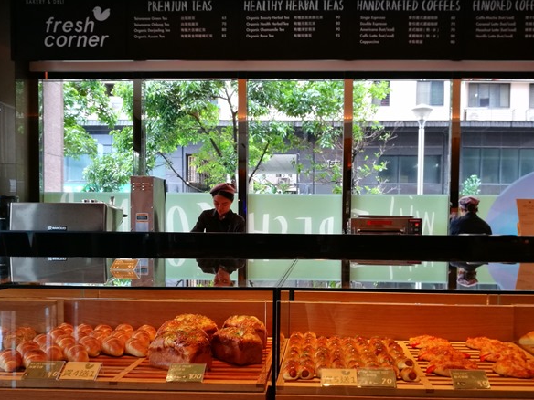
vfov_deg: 38.5
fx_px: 571
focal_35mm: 37
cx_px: 305
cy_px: 243
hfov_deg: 50.0
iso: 250
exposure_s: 1/30
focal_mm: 4.5
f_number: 2.2
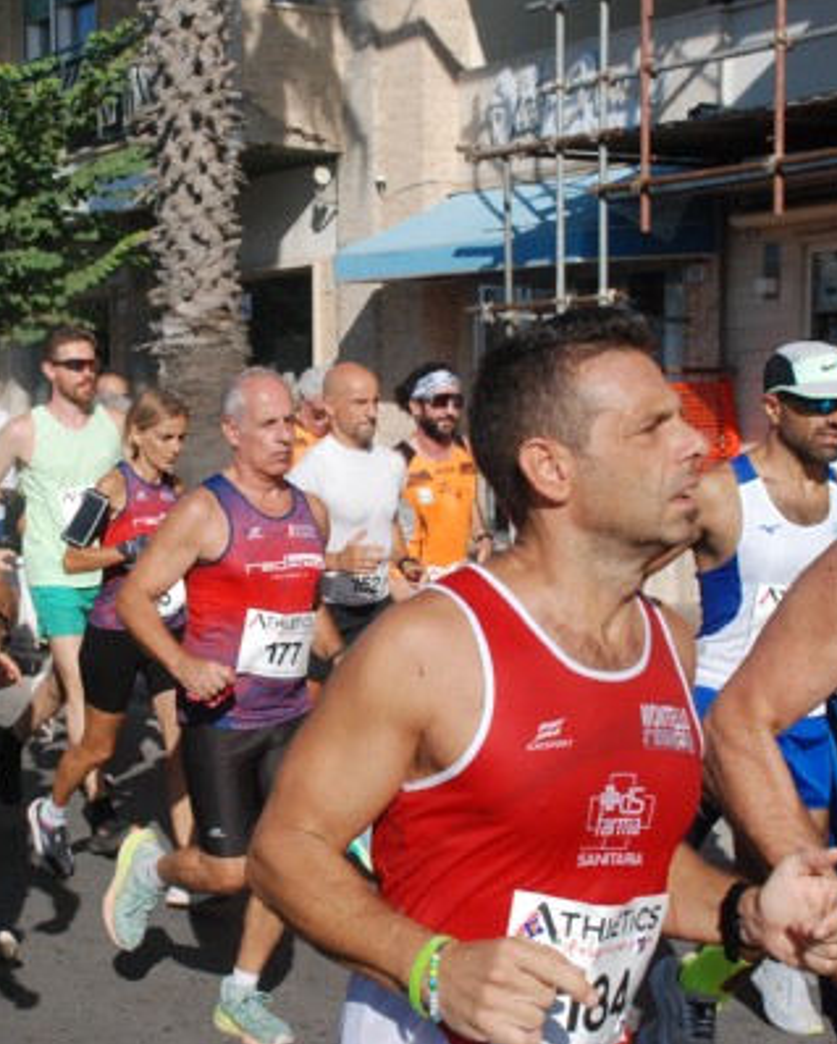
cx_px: 273
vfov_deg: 27.9
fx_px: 2103
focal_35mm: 68
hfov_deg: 22.4
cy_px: 523
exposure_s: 1/2000
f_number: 9
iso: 1000
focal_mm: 32
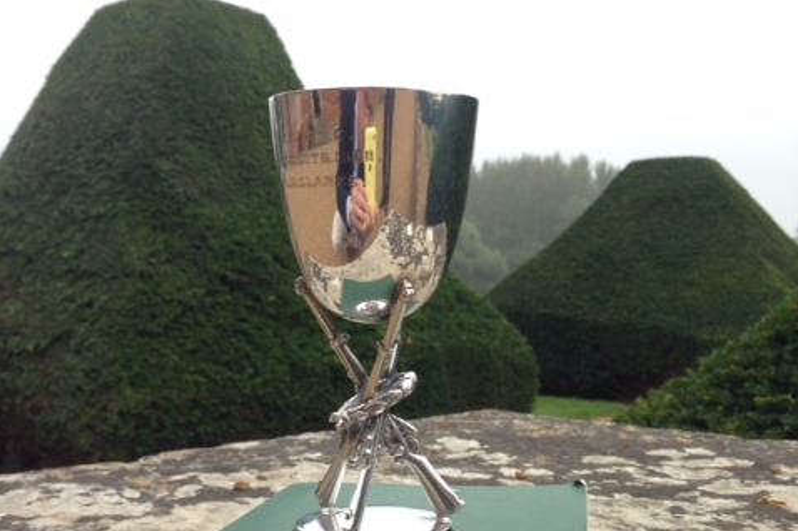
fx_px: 1019
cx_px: 399
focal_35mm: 46
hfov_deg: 42.8
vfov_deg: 29.2
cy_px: 267
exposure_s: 1/146
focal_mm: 4.12
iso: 50
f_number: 2.4
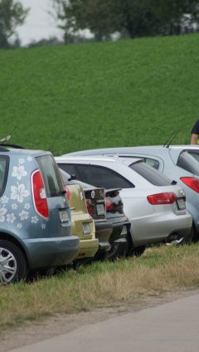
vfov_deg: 3.0
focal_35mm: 709
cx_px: 106
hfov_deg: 1.7
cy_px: 176
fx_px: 6643
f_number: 5.6
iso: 125
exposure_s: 1/500
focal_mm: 300
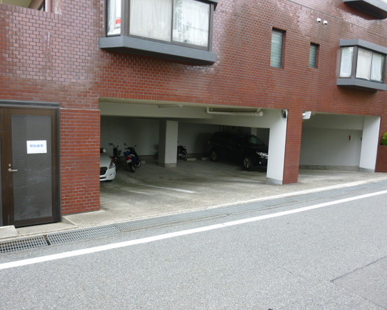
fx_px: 309
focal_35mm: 27
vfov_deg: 53.2
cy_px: 156
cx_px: 200
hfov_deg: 64.0
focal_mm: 4.5
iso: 100
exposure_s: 1/60
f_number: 3.1
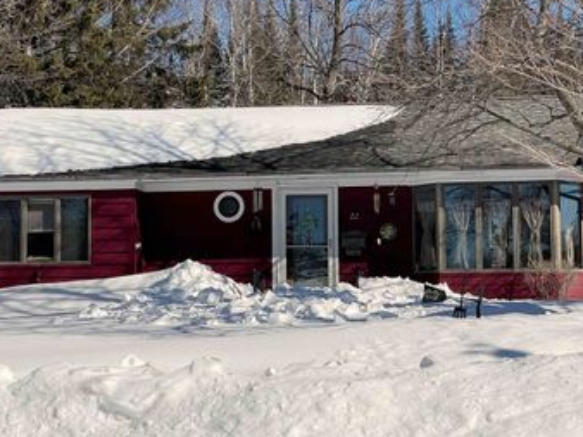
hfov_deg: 25.3
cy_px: 243
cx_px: 271
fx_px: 1296
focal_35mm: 77
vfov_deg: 19.1
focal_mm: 6
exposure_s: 1/5319
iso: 25
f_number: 2
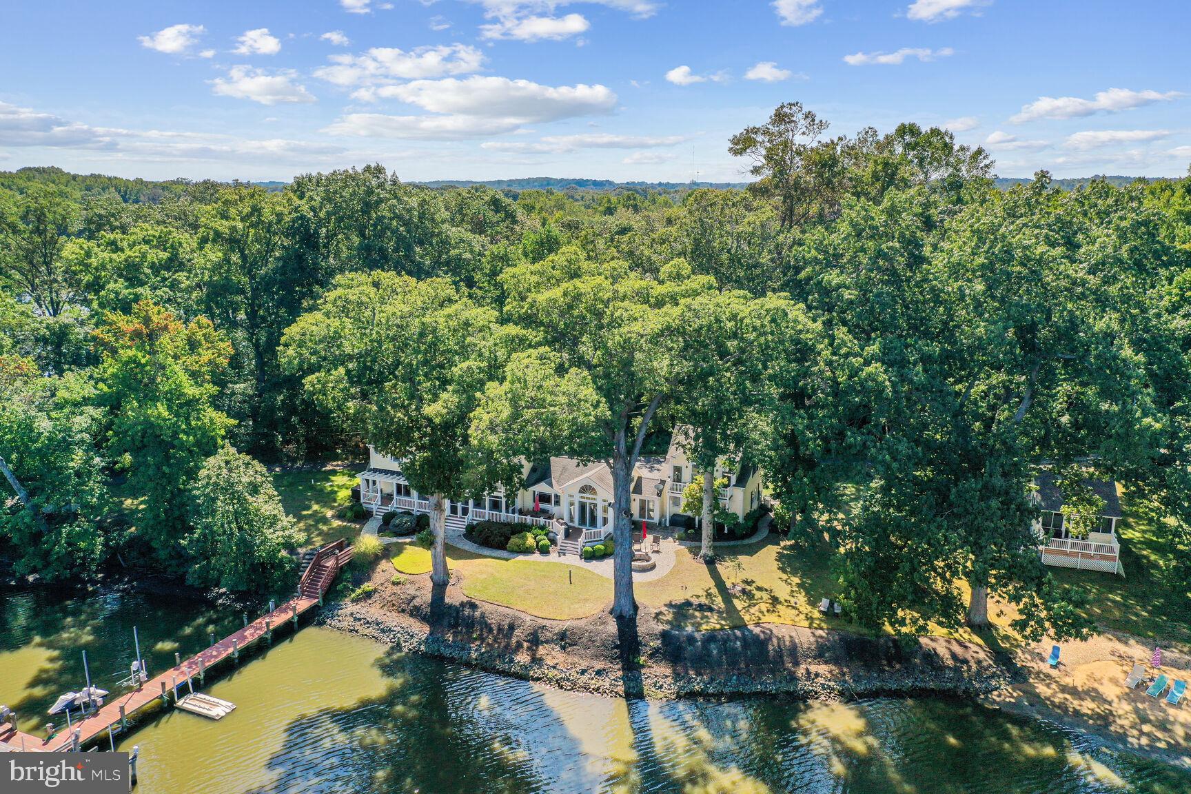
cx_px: 596
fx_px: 926
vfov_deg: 46.4
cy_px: 397
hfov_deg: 65.5
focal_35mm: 28
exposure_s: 1/500
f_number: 5.6
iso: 100
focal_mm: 10.26
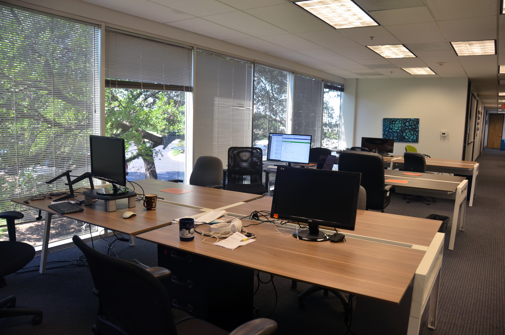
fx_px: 378
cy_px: 168
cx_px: 252
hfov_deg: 67.5
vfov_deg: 47.7
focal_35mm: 27
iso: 400
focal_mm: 18
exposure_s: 1/60
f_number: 4
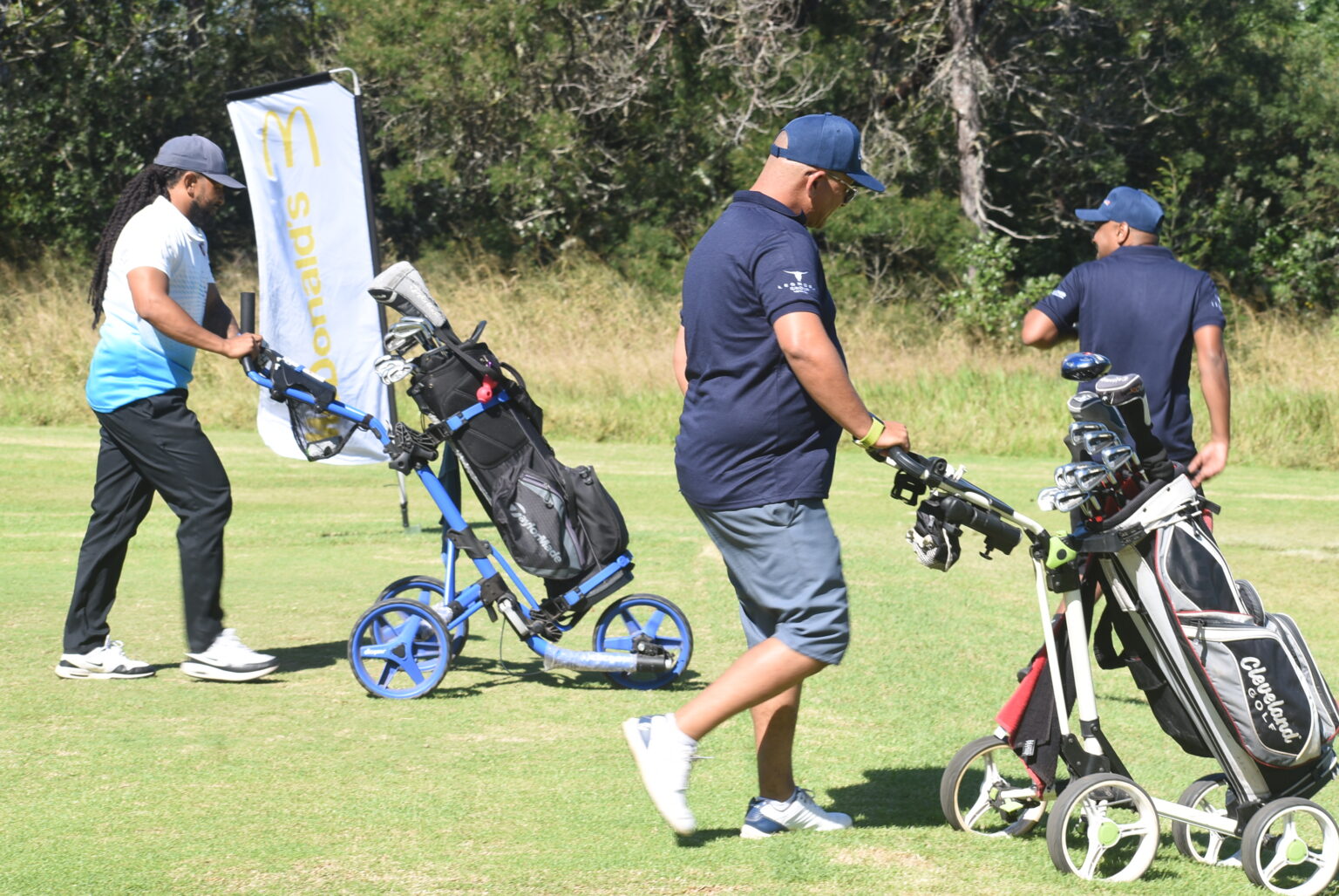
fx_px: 4579
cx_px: 670
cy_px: 448
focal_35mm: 123
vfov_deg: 11.2
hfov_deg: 16.6
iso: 100
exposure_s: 1/125
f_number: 9
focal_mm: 82
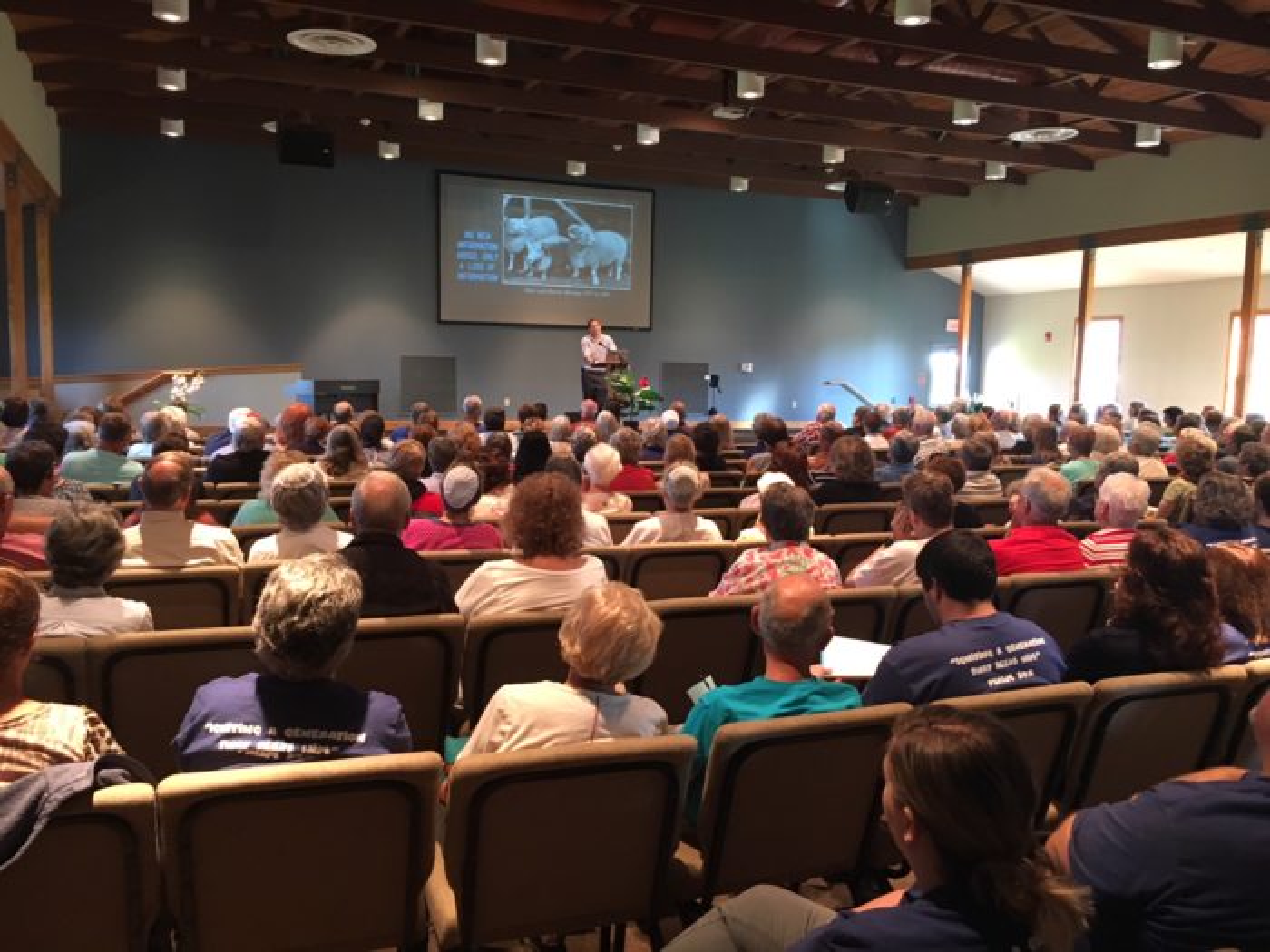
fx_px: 1064
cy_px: 476
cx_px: 635
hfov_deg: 61.7
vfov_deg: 48.2
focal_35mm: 29
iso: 200
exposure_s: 1/24
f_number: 2.2
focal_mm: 4.15
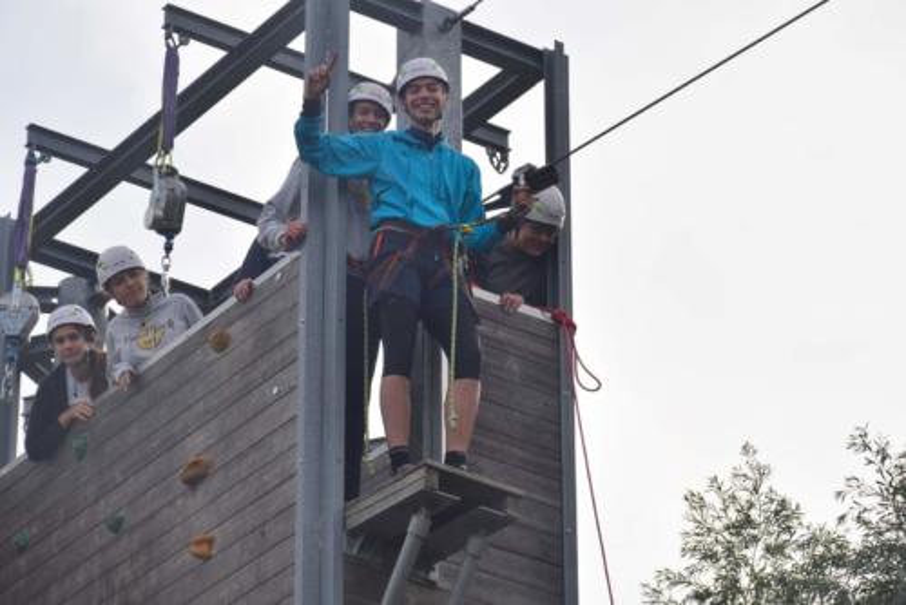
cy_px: 302
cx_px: 453
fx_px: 3399
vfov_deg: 10.2
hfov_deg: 15.2
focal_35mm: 135
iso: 200
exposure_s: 1/500
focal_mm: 90
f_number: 11
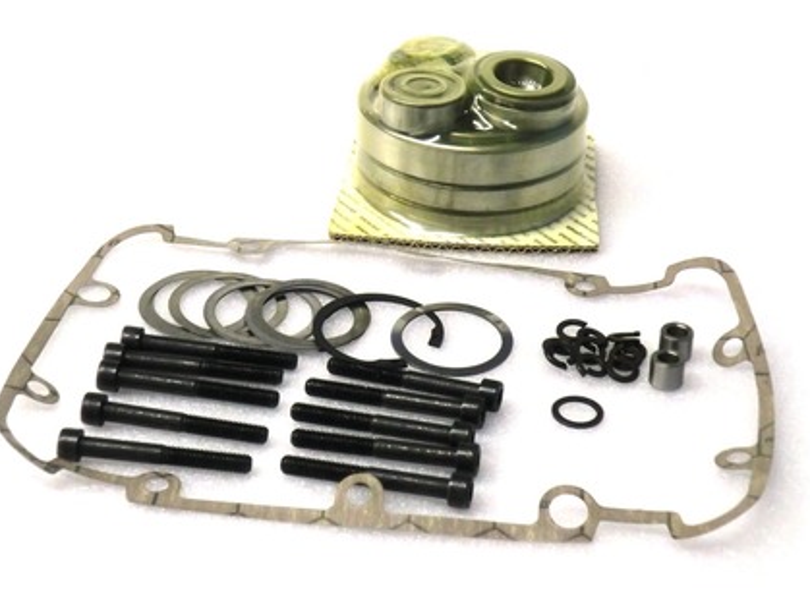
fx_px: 1593
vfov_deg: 21.6
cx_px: 394
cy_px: 303
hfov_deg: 28.5
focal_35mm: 68
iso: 320
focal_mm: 11.16
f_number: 4.3
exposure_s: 1/60
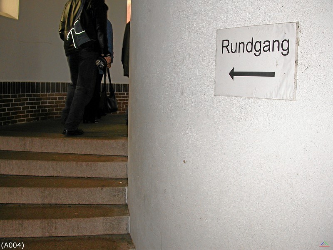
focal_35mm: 38
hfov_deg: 49.0
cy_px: 125
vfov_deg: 37.7
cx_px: 166
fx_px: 366
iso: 100
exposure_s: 1/60
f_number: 2.6
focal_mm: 7.85
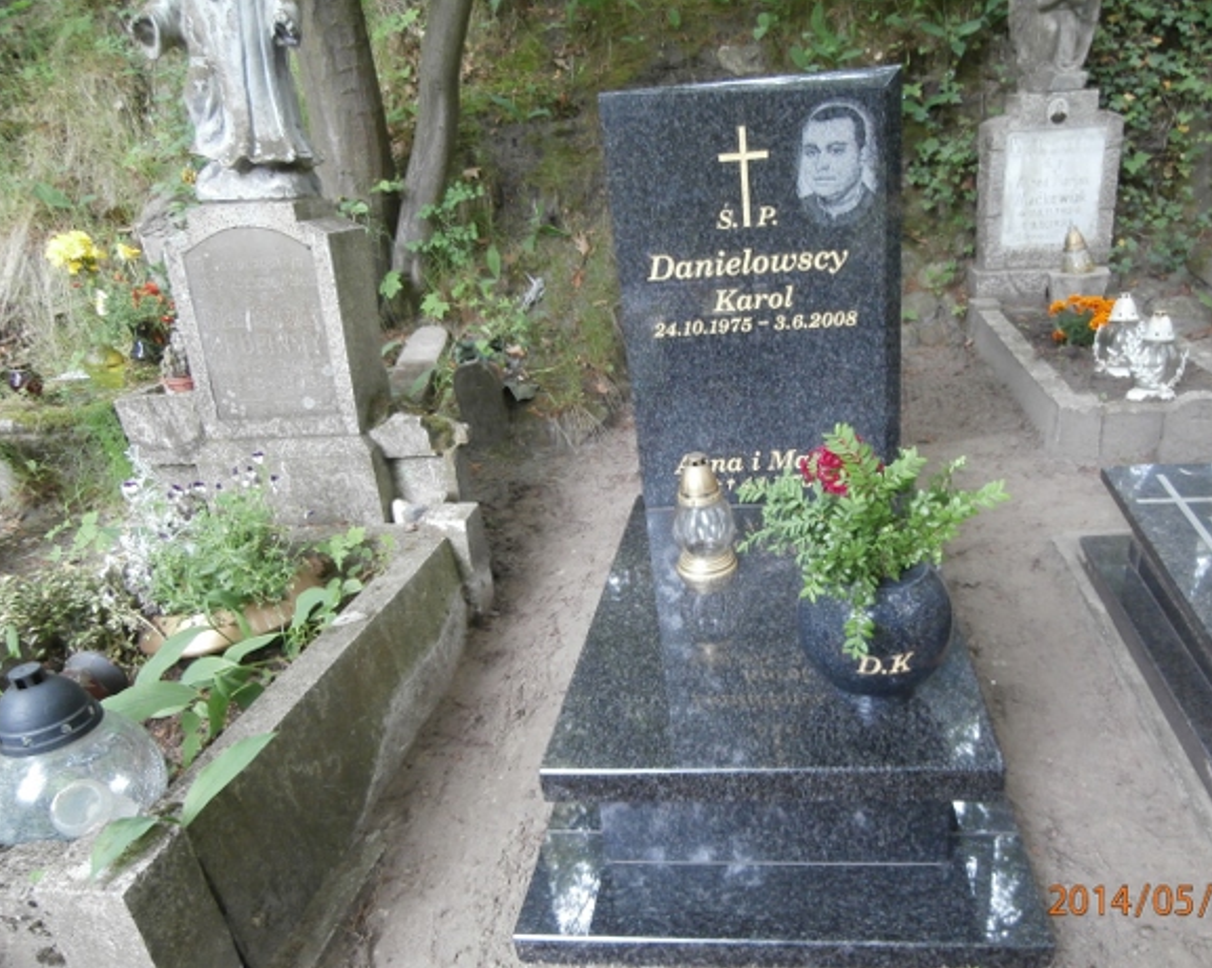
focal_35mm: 26
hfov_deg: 65.9
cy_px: 502
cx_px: 662
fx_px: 932
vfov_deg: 54.9
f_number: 3
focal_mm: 4.2
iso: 200
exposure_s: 1/20
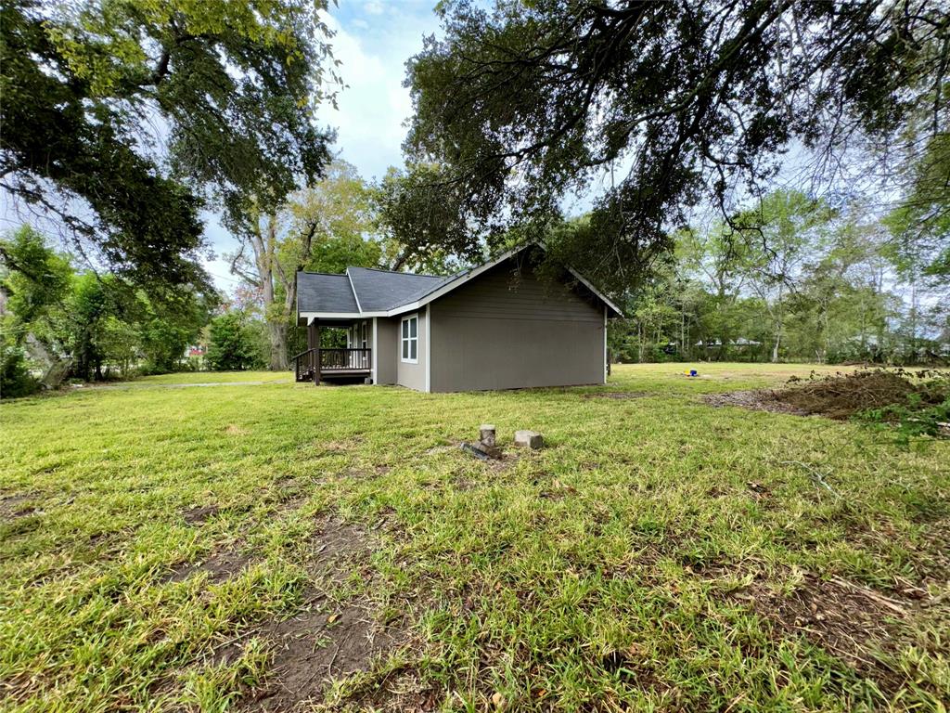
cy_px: 356
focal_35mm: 14
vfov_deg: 85.7
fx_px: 384
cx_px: 475
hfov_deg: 102.1
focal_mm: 2.22
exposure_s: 1/364
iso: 32
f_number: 2.2
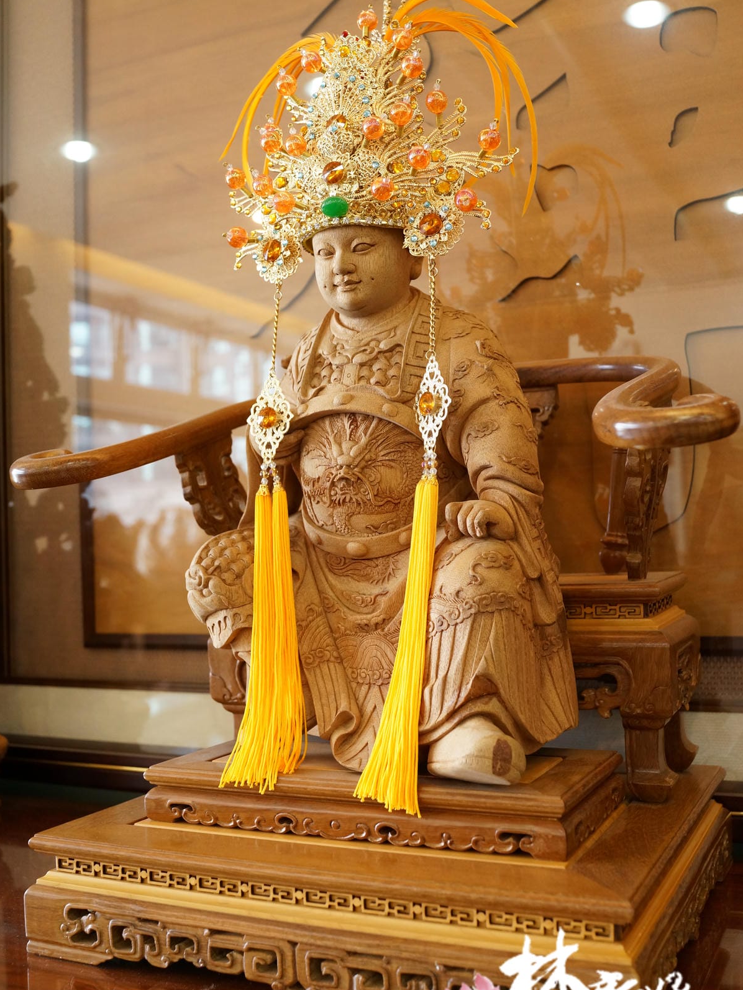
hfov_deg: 37.7
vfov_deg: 49.0
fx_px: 1087
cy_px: 504
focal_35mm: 38
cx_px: 371
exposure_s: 1/80
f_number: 5.6
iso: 1600
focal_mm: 35
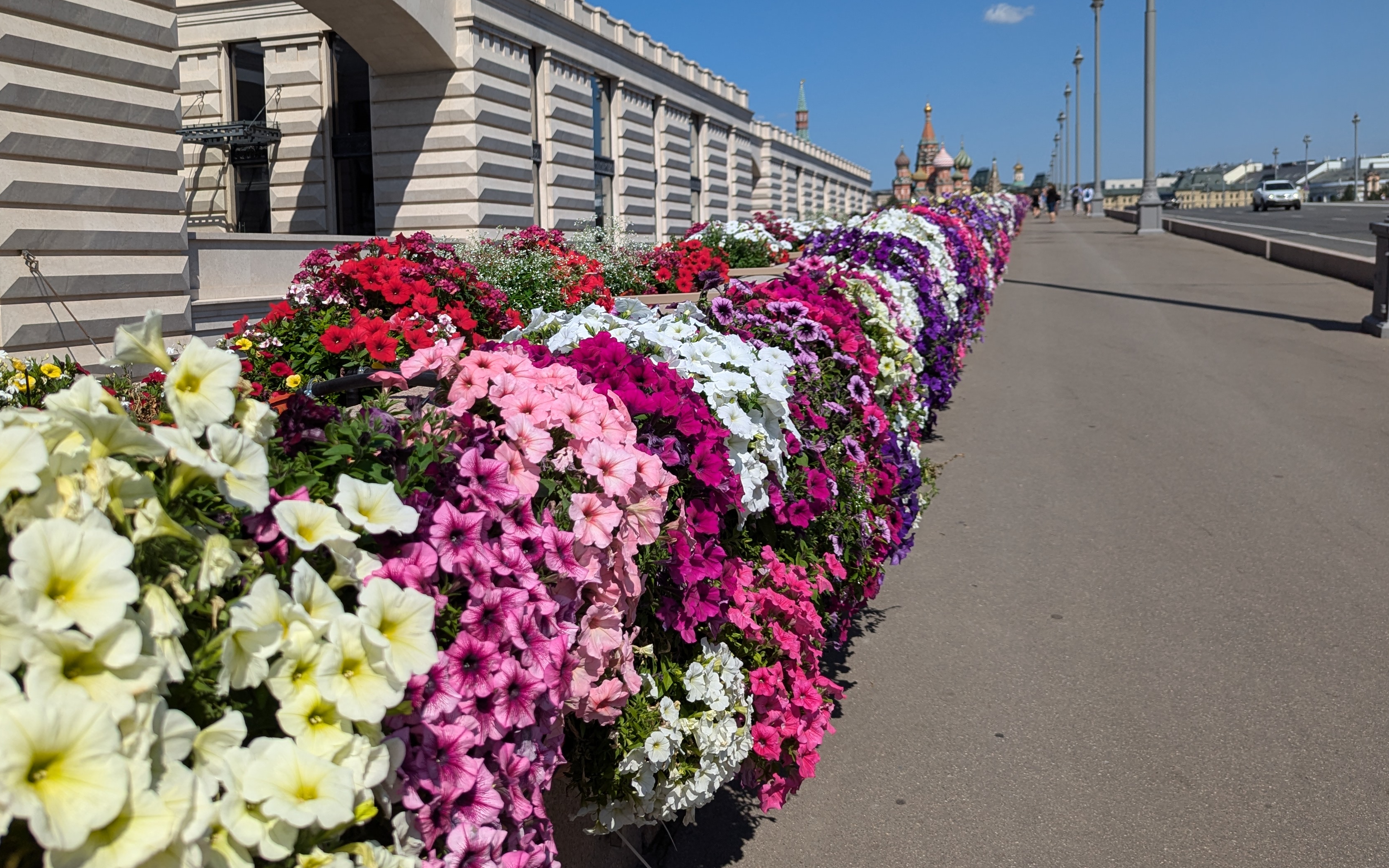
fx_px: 1174
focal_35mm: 31
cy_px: 321
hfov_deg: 60.9
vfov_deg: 40.3
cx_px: 589
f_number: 1.85
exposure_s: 1/4049
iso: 42
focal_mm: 6.81
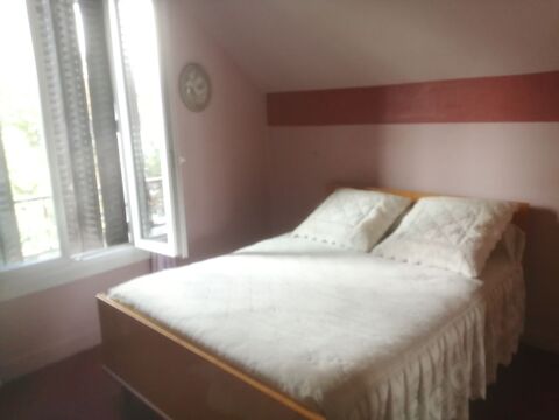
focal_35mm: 26
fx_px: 420
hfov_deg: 67.3
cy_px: 210
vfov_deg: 53.1
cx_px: 280
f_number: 1.8
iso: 200
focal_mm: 3.62
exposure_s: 1/36
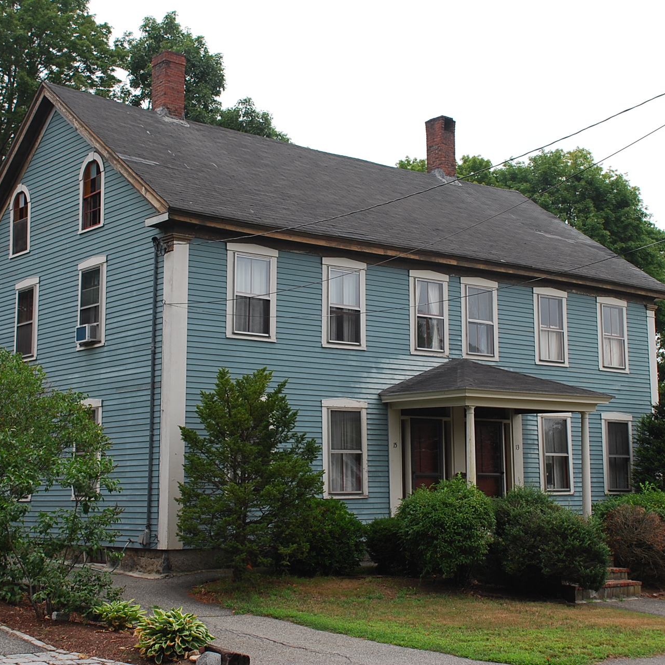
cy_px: 331
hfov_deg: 31.6
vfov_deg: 31.6
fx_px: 1174
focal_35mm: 54
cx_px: 349
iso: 140
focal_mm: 28
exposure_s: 1/125
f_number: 5.6
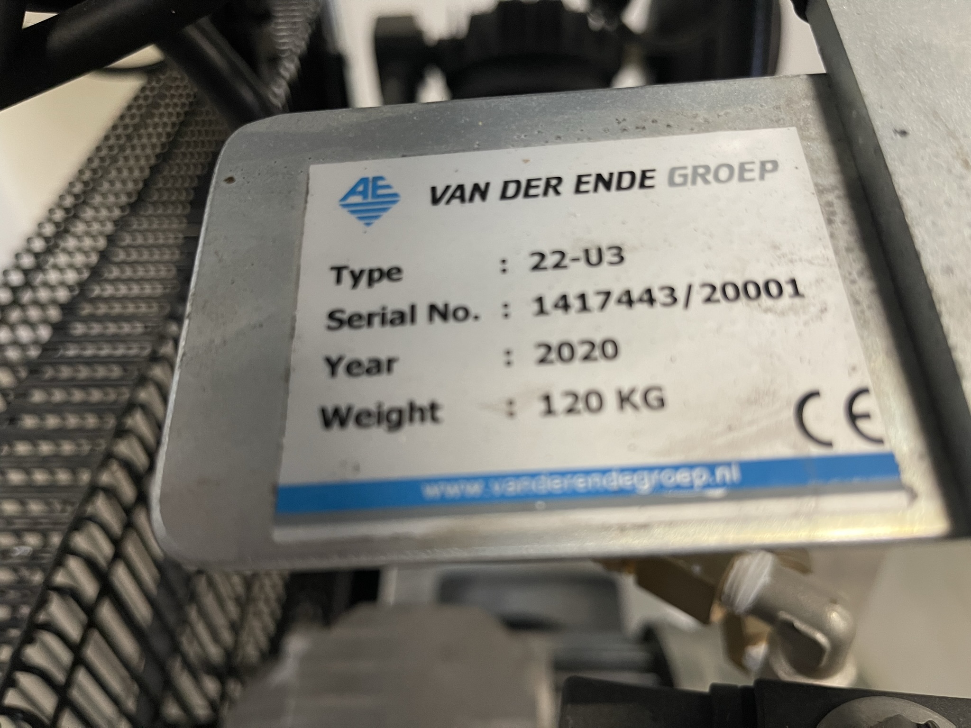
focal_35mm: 26
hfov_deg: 67.3
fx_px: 729
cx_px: 486
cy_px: 364
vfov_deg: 53.1
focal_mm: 5.1
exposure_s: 1/50
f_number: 1.6
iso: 320
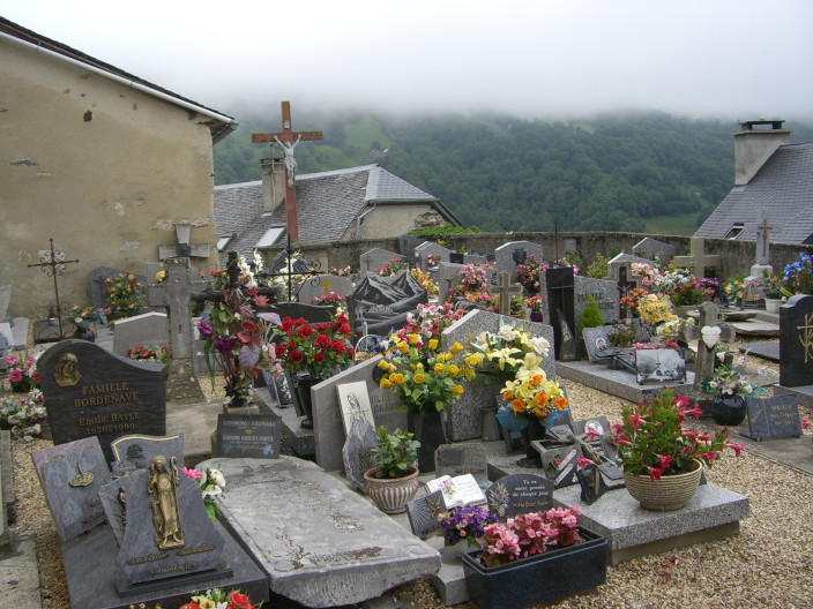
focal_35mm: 38
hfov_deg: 49.0
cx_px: 406
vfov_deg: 37.7
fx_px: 892
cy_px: 304
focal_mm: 6.2
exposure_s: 1/200
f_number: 4.3
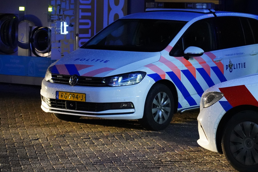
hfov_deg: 16.5
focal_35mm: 124
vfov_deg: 11.1
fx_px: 889
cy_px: 65
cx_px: 186
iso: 12800
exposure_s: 1/80
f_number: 4
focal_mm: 83
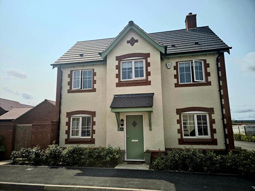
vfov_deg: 58.9
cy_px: 96
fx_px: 169
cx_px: 128
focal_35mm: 23
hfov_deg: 73.9
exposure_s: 1/5000
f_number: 1.8
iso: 25
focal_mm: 5.4
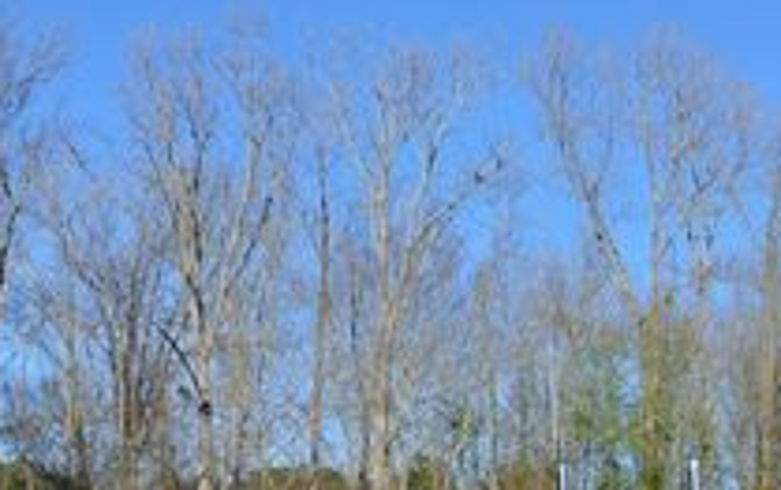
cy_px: 350
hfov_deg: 24.8
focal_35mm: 83
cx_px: 486
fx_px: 1768
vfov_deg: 15.7
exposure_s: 1/640
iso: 100
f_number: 4.5
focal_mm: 12.7
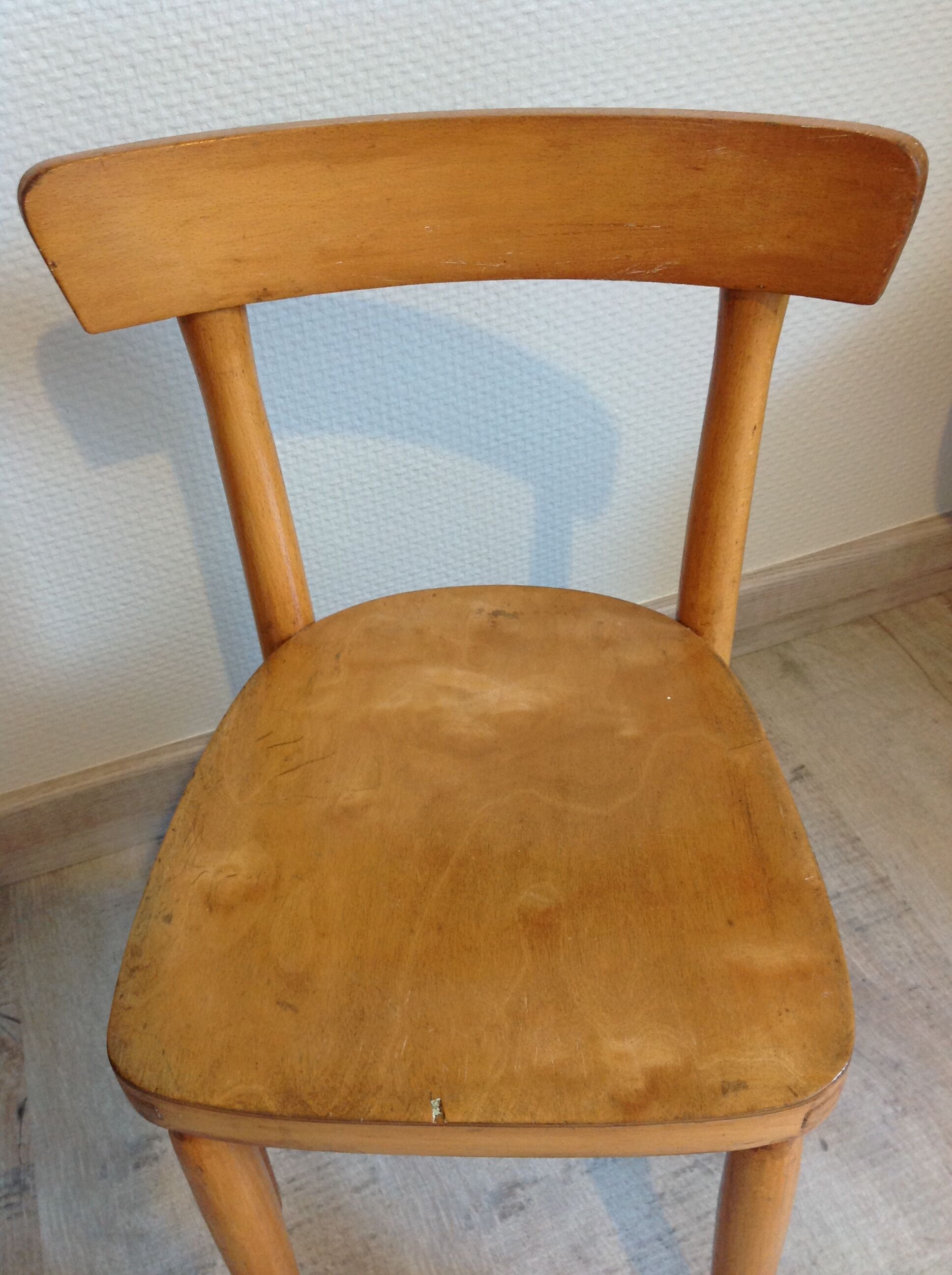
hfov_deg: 40.6
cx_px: 476
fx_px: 1287
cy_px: 638
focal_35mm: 35
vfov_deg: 52.7
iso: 125
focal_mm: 4.28
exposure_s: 1/15
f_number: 2.4
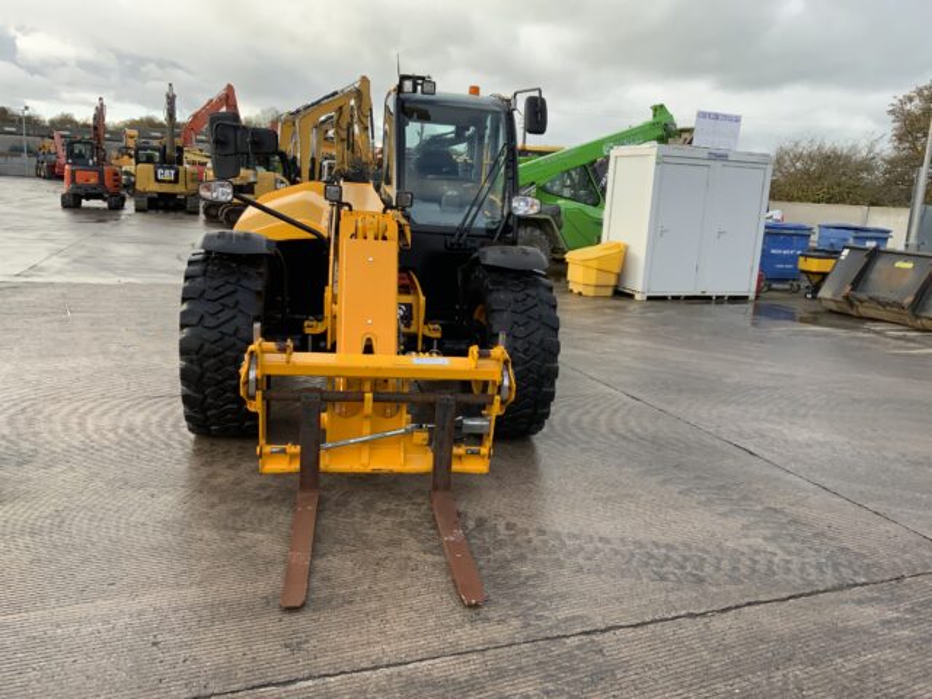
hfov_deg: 61.7
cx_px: 466
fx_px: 781
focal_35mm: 29
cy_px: 350
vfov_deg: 48.2
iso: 16
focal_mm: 3
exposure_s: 1/270
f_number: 1.8
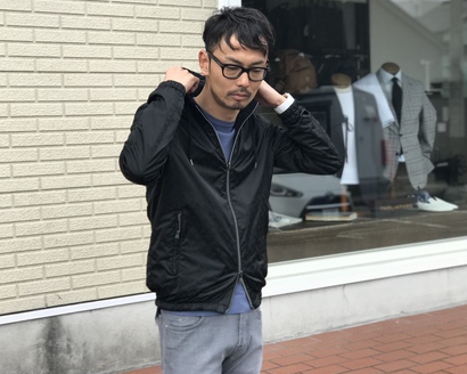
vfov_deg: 25.0
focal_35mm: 61
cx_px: 218
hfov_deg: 31.0
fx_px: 843
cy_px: 189
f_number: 2.8
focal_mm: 6.6
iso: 25
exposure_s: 1/120
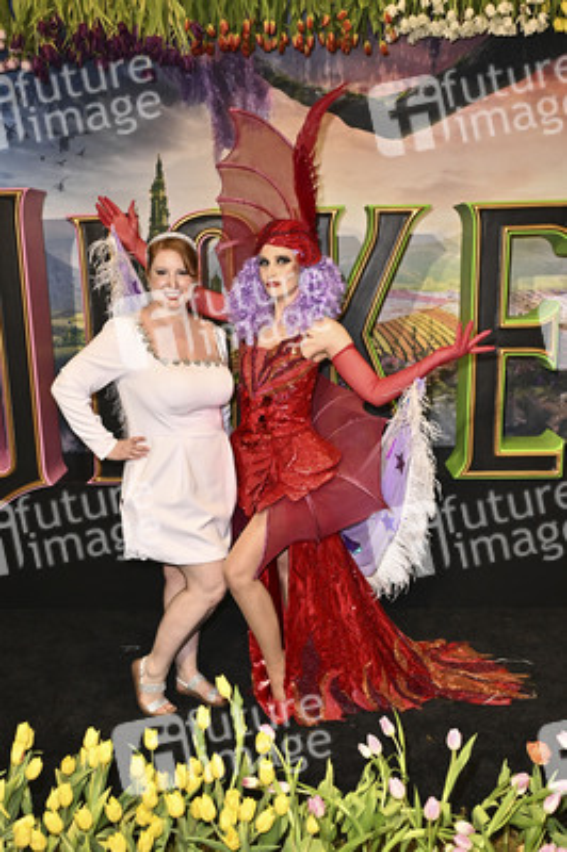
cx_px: 284
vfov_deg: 73.8
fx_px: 568
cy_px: 426
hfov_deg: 53.1
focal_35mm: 24
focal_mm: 24
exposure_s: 1/320
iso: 1600
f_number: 4
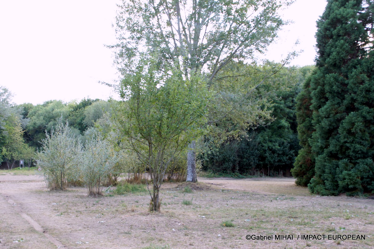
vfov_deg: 25.7
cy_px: 124
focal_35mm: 52
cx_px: 187
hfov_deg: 37.9
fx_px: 545
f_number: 5.6
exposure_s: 1/60
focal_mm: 35
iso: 200
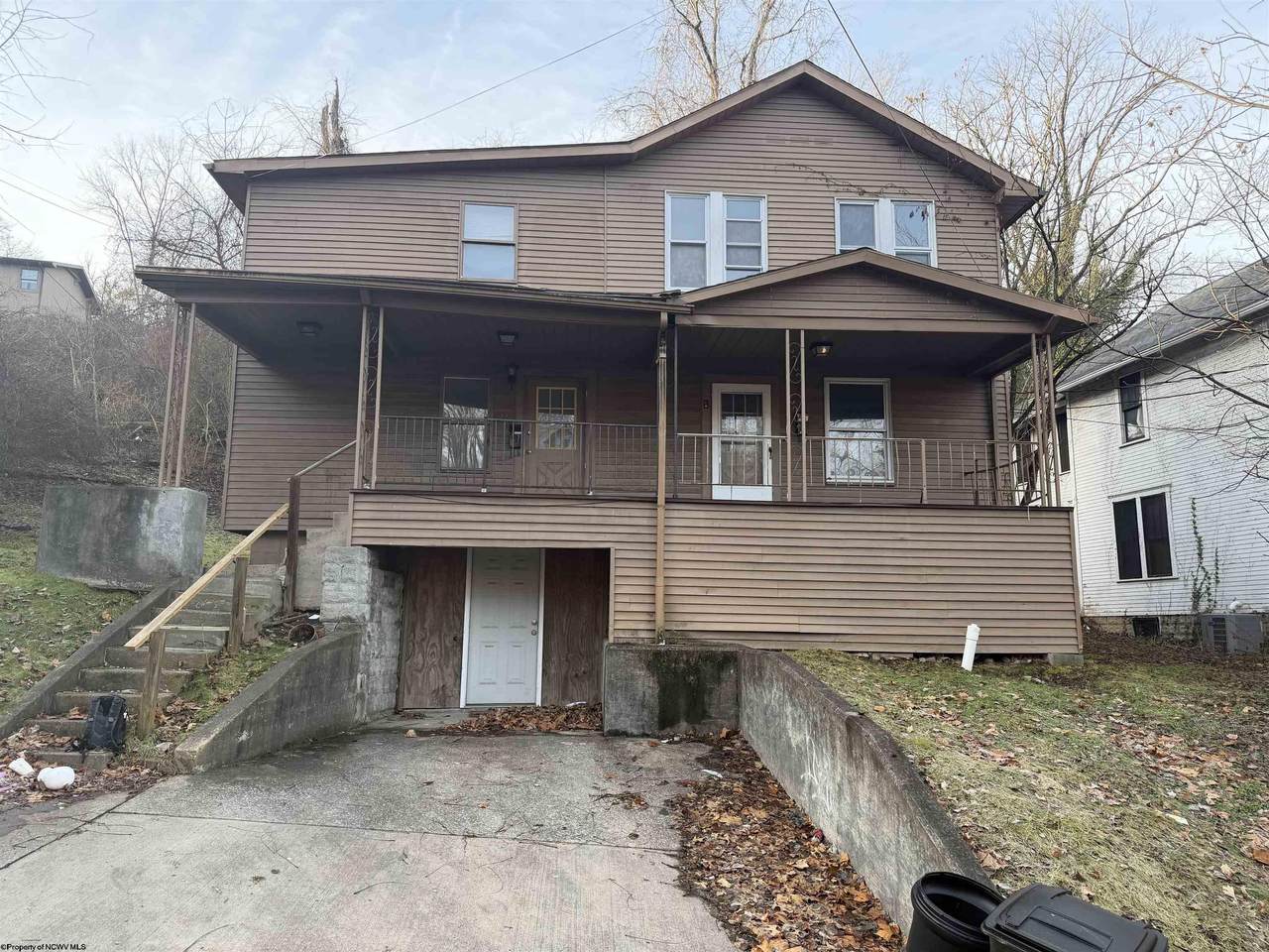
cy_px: 476
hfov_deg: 71.6
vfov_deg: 56.8
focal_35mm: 24
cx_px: 634
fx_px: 880
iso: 100
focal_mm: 6.76
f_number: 1.78
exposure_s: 1/510
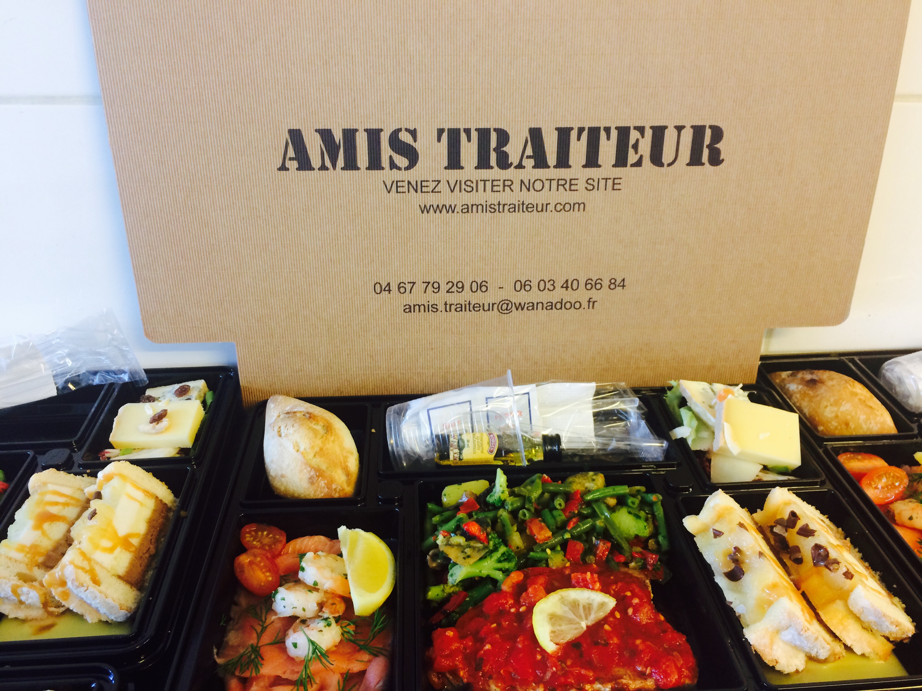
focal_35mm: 29
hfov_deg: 61.7
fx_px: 772
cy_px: 346
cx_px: 461
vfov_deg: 48.2
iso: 125
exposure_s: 1/33
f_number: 2.2
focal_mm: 4.15
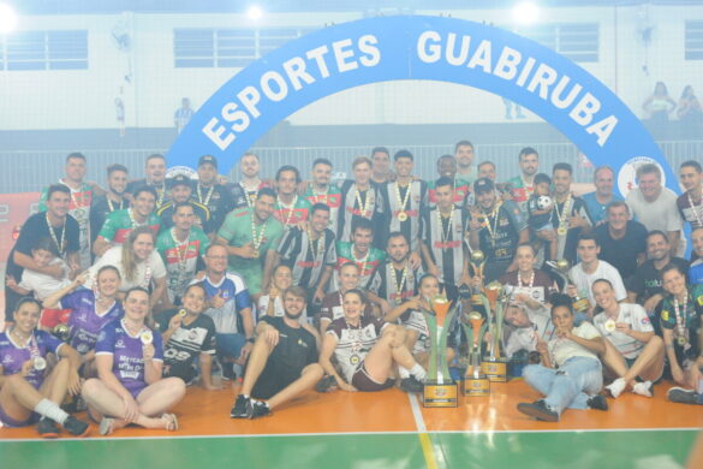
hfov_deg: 39.6
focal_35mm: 50
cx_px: 352
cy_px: 234
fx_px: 976
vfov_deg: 27.0
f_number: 3.5
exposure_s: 1/250
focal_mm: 50
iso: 5000
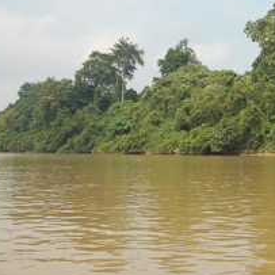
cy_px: 53
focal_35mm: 62
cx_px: 314
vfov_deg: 27.2
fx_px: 557
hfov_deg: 25.4
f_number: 9
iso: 200
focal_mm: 18
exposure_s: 1/320
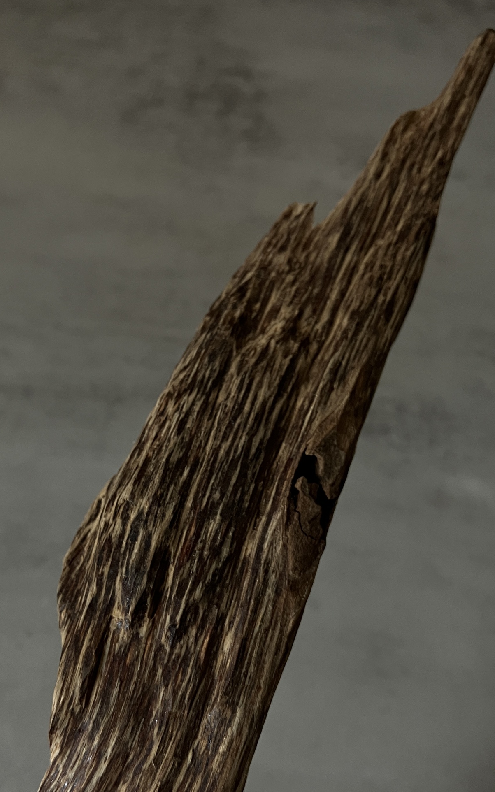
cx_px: 235
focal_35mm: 37
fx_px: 799
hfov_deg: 34.4
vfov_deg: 52.5
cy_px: 459
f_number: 1.8
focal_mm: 3.99
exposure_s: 1/60
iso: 160
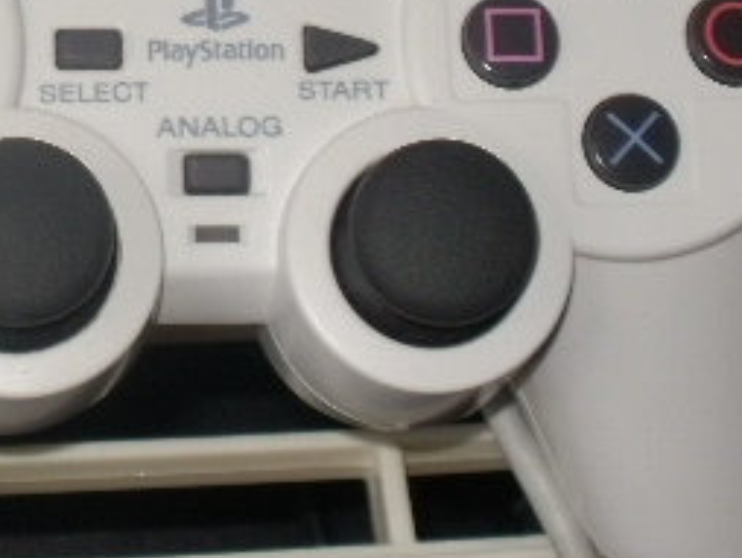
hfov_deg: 14.6
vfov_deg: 11.2
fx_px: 2811
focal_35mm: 131
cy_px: -20
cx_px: -129
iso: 125
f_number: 4.4
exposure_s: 1/40
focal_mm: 9.1
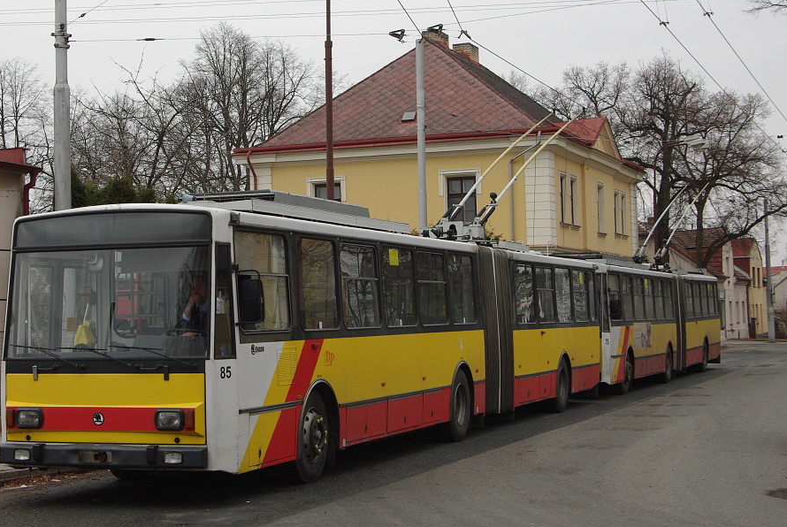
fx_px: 1357
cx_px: 309
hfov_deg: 32.2
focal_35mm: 62
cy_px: 234
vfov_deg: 22.0
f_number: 8
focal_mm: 31
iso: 400
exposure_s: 1/500
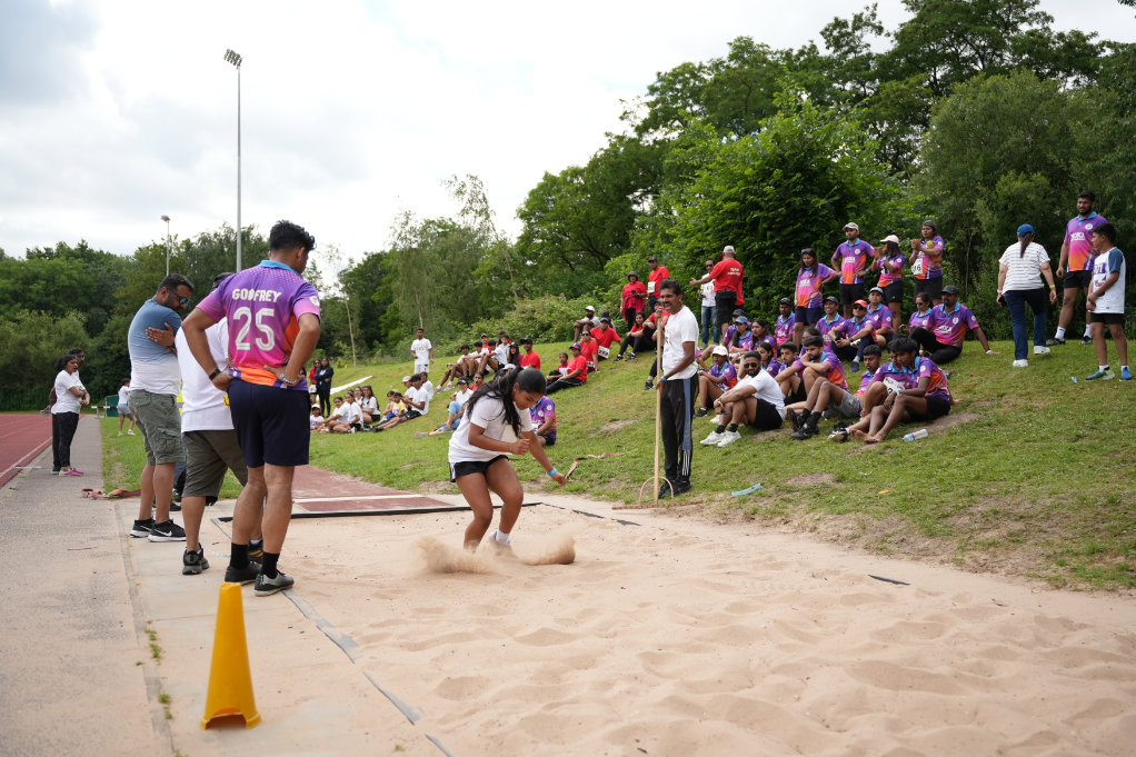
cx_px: 568
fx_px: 991
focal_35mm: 31
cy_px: 378
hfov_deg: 59.7
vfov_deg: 41.8
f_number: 2.8
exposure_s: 1/2000
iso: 250
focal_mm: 31.4
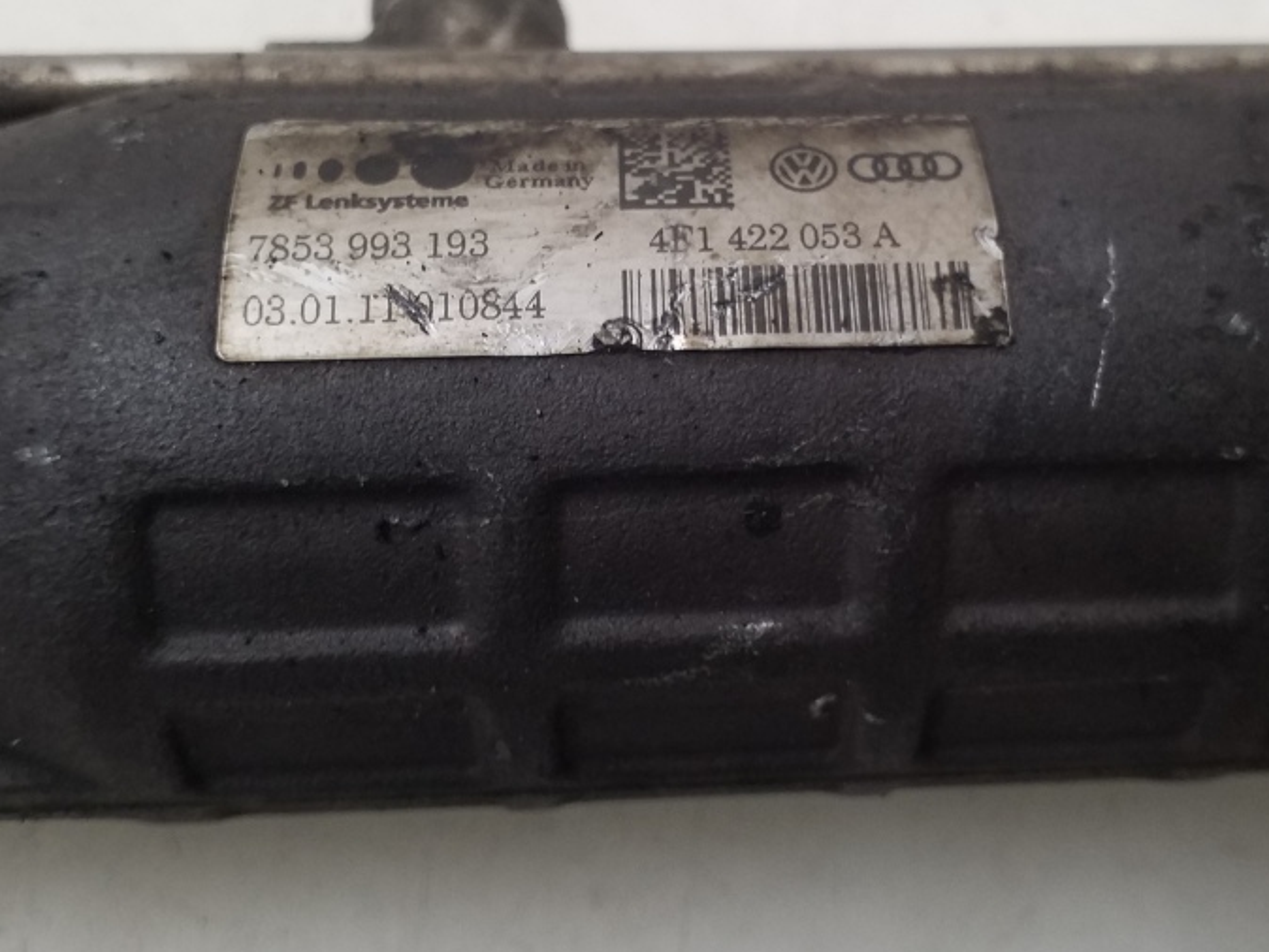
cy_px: 301
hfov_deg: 45.6
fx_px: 1504
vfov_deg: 34.8
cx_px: 723
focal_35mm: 41
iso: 125
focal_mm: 3.6
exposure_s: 1/50
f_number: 1.9
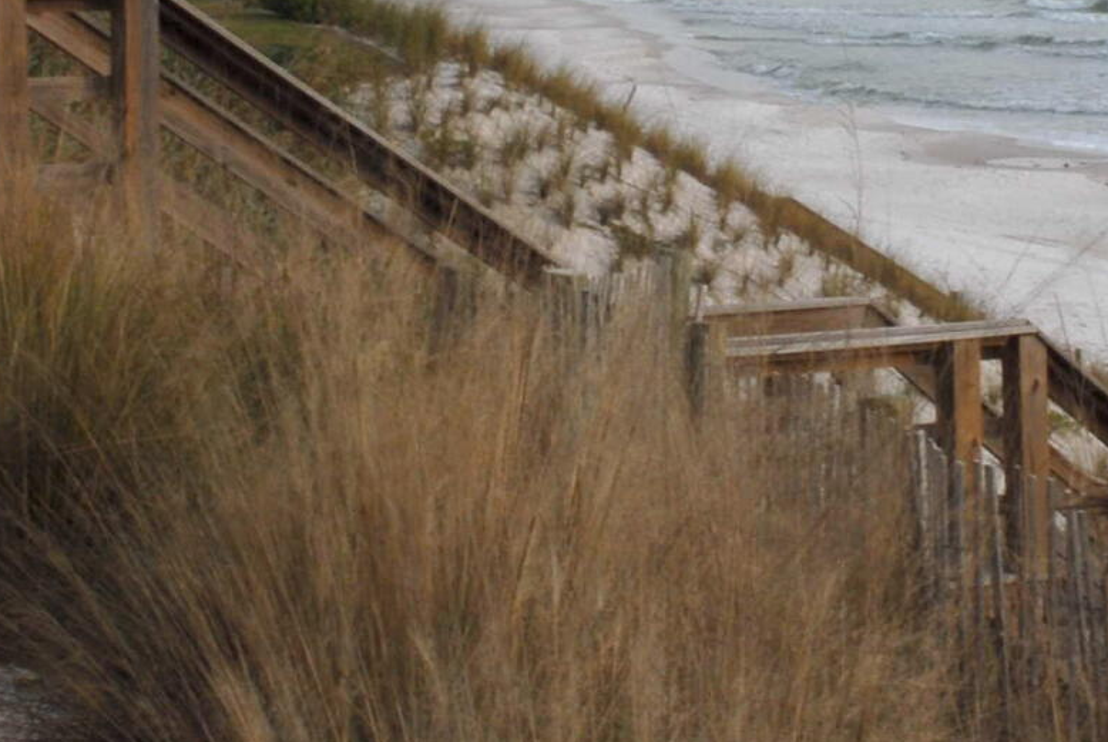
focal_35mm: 162
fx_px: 4993
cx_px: 978
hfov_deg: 12.6
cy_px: -305
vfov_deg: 8.3
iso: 100
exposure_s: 1/80
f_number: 11
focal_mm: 28
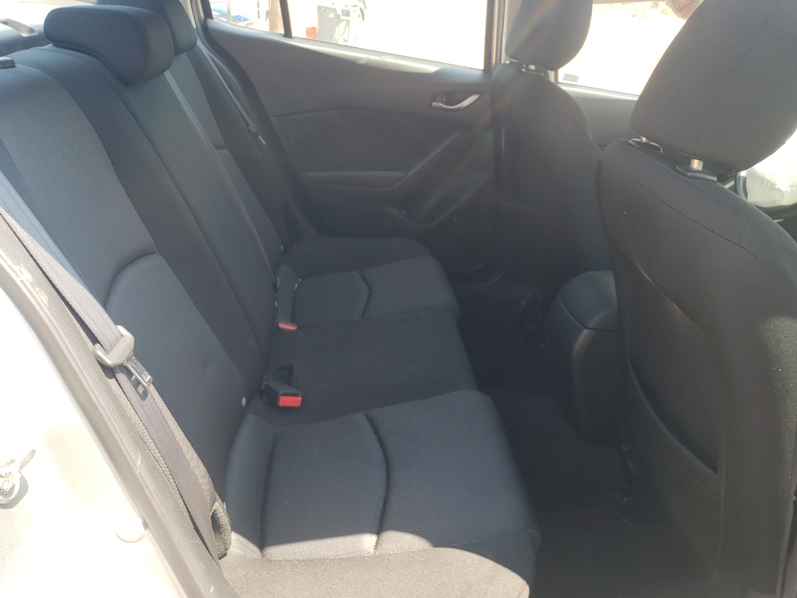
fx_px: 622
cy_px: 304
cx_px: 397
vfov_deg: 51.4
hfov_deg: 65.3
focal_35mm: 27
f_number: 1.5
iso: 50
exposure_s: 1/222
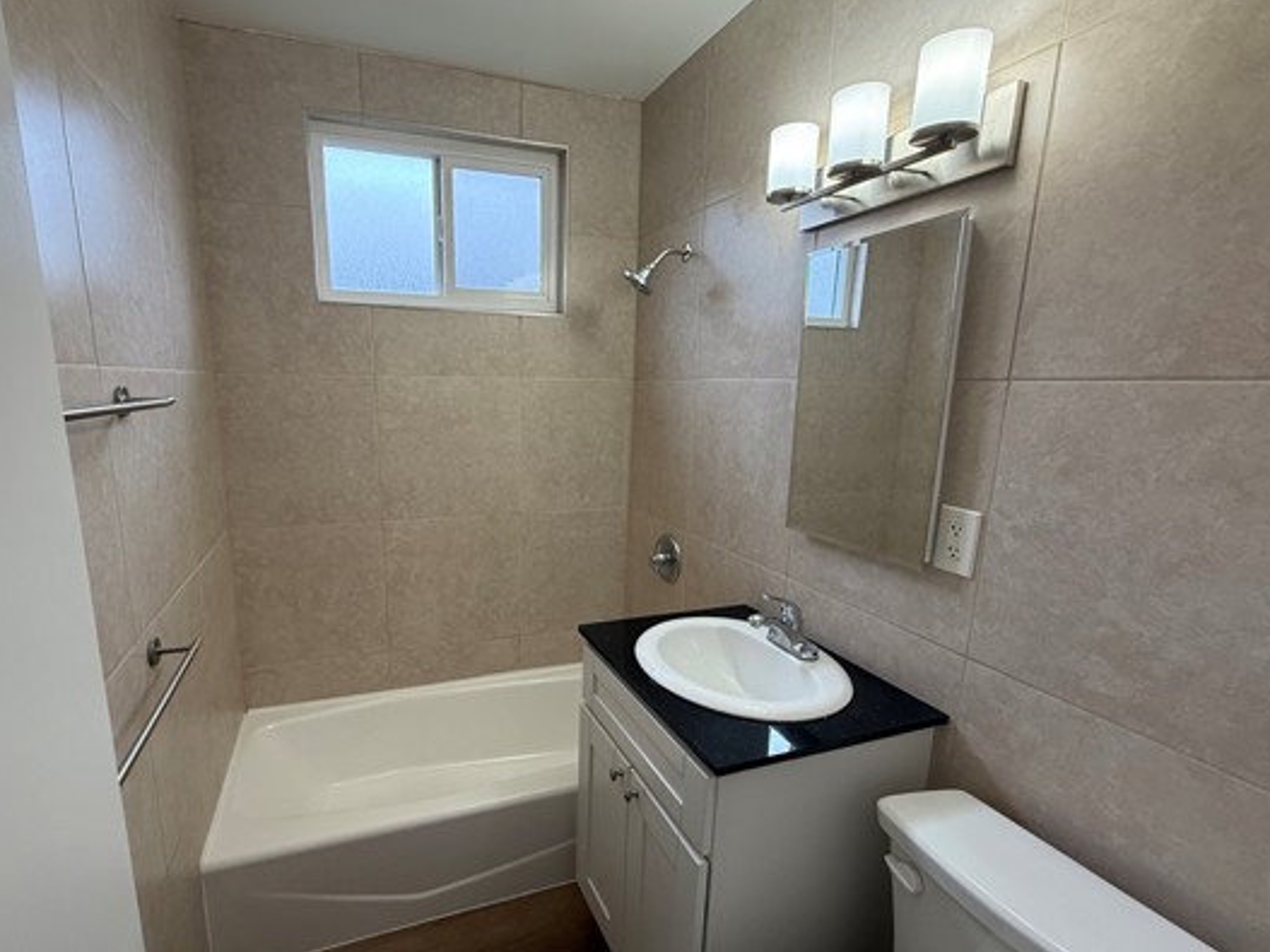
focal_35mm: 17
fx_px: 624
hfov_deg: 90.7
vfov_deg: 74.6
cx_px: 571
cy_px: 509
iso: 200
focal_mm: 2.22
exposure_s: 1/120
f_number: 2.2
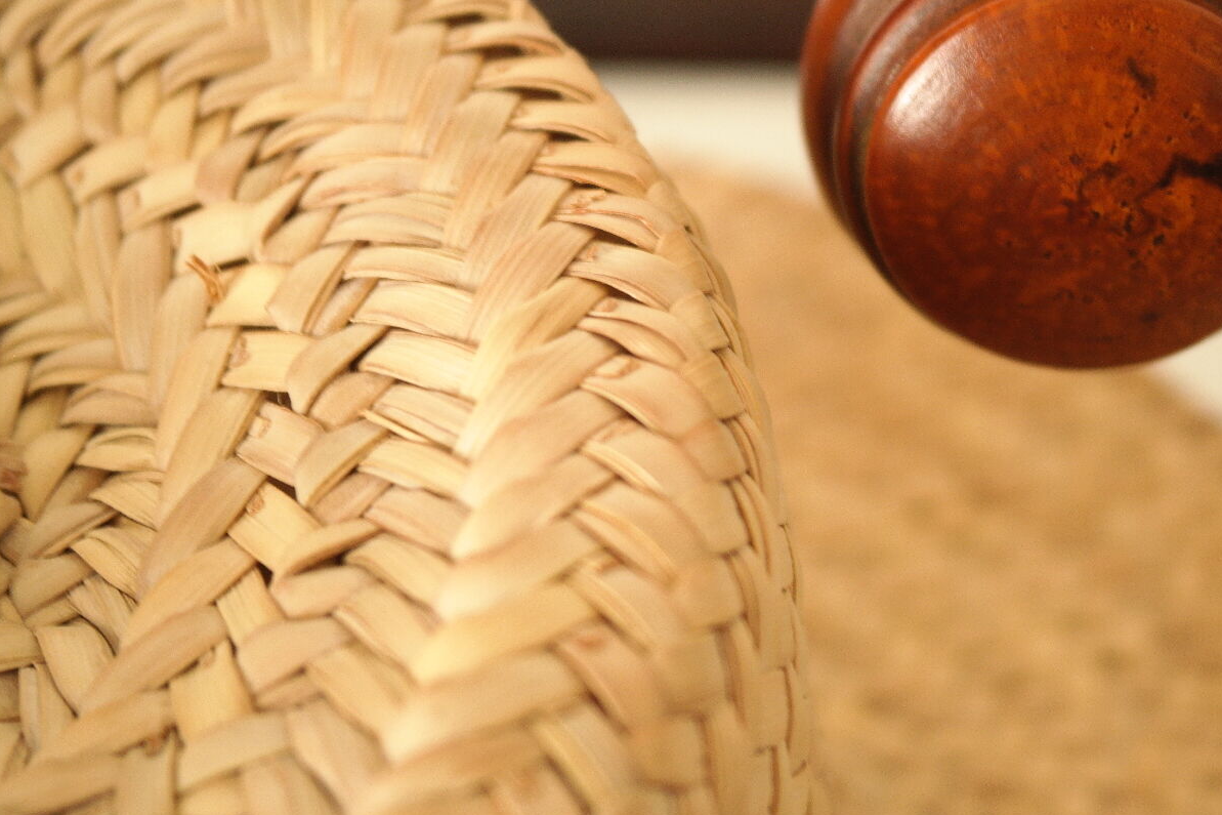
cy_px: 246
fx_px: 2410
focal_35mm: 71
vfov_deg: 19.1
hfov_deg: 28.3
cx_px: 816
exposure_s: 1/30
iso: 400
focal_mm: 32
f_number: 5.6
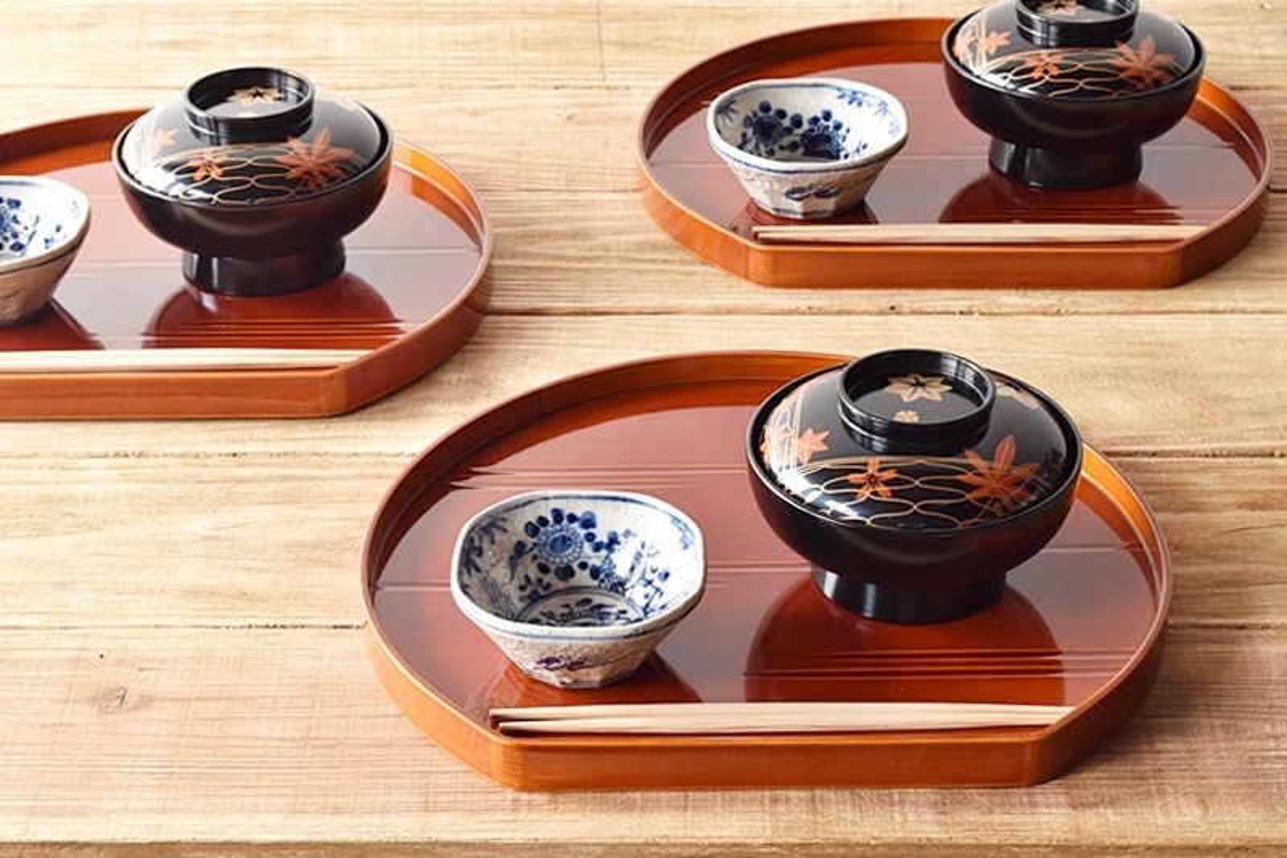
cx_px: 644
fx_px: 2949
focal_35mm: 82
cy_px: 429
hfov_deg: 24.6
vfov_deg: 16.5
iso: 800
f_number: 13
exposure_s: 1/2
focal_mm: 55
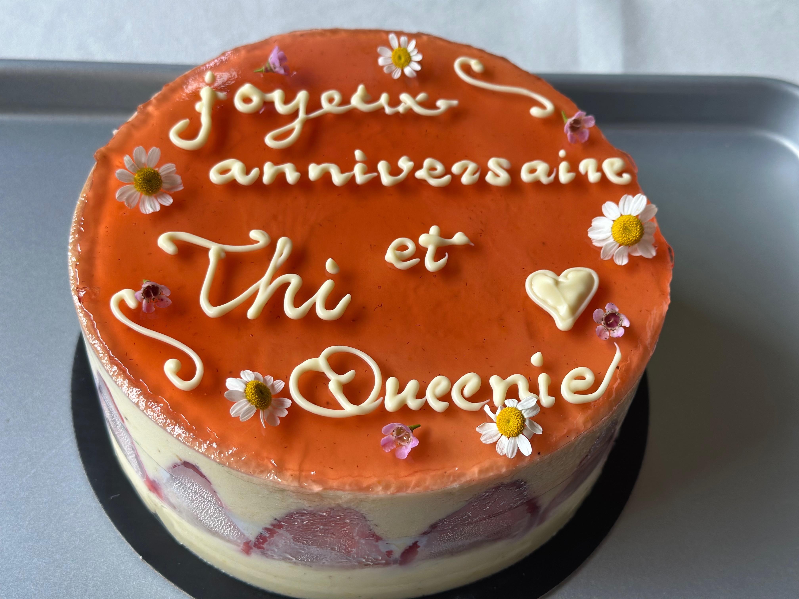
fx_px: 1108
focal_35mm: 48
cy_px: 300
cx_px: 400
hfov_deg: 39.7
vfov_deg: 30.3
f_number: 1.78
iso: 100
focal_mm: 6.86
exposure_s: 1/135
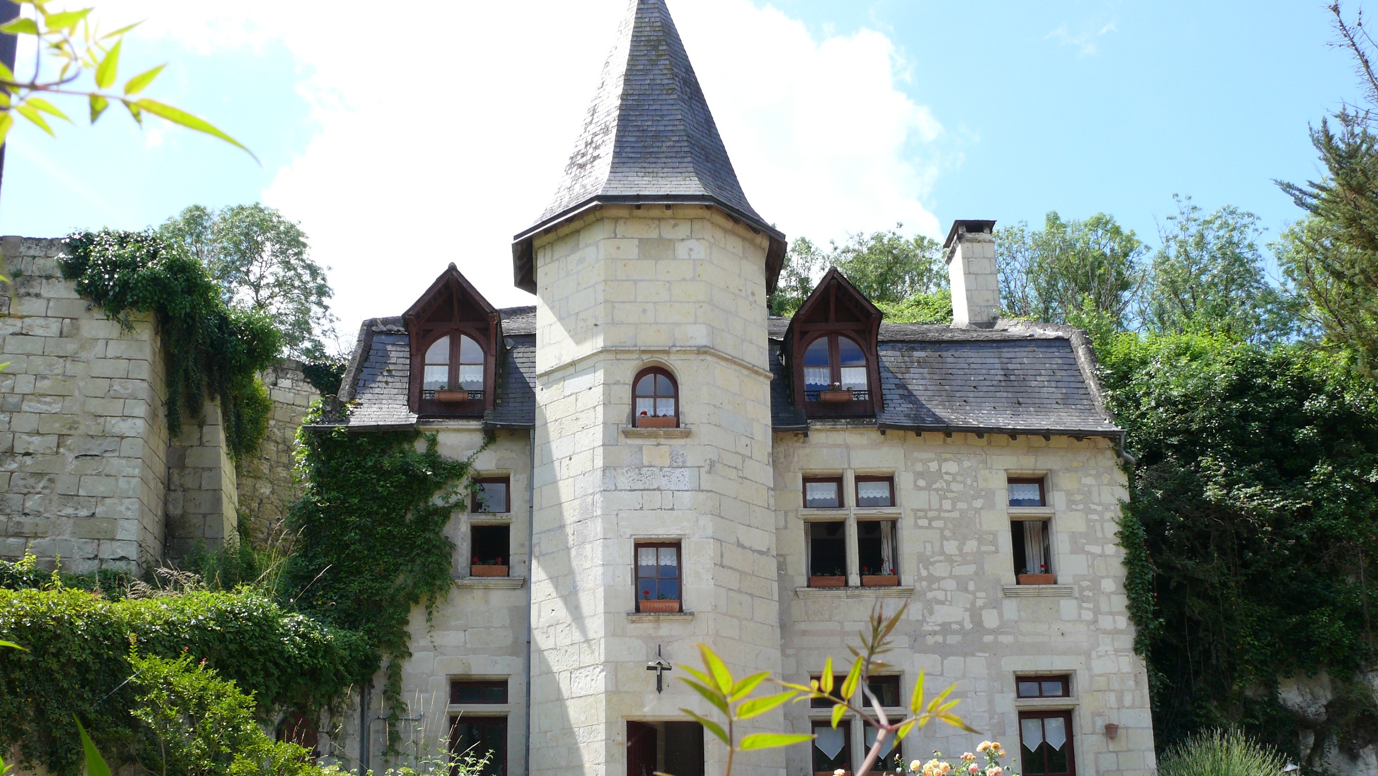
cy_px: 504
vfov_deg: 30.3
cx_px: 687
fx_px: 1425
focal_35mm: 39
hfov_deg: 51.6
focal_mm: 7.4
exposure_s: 1/200
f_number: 5.6
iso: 100
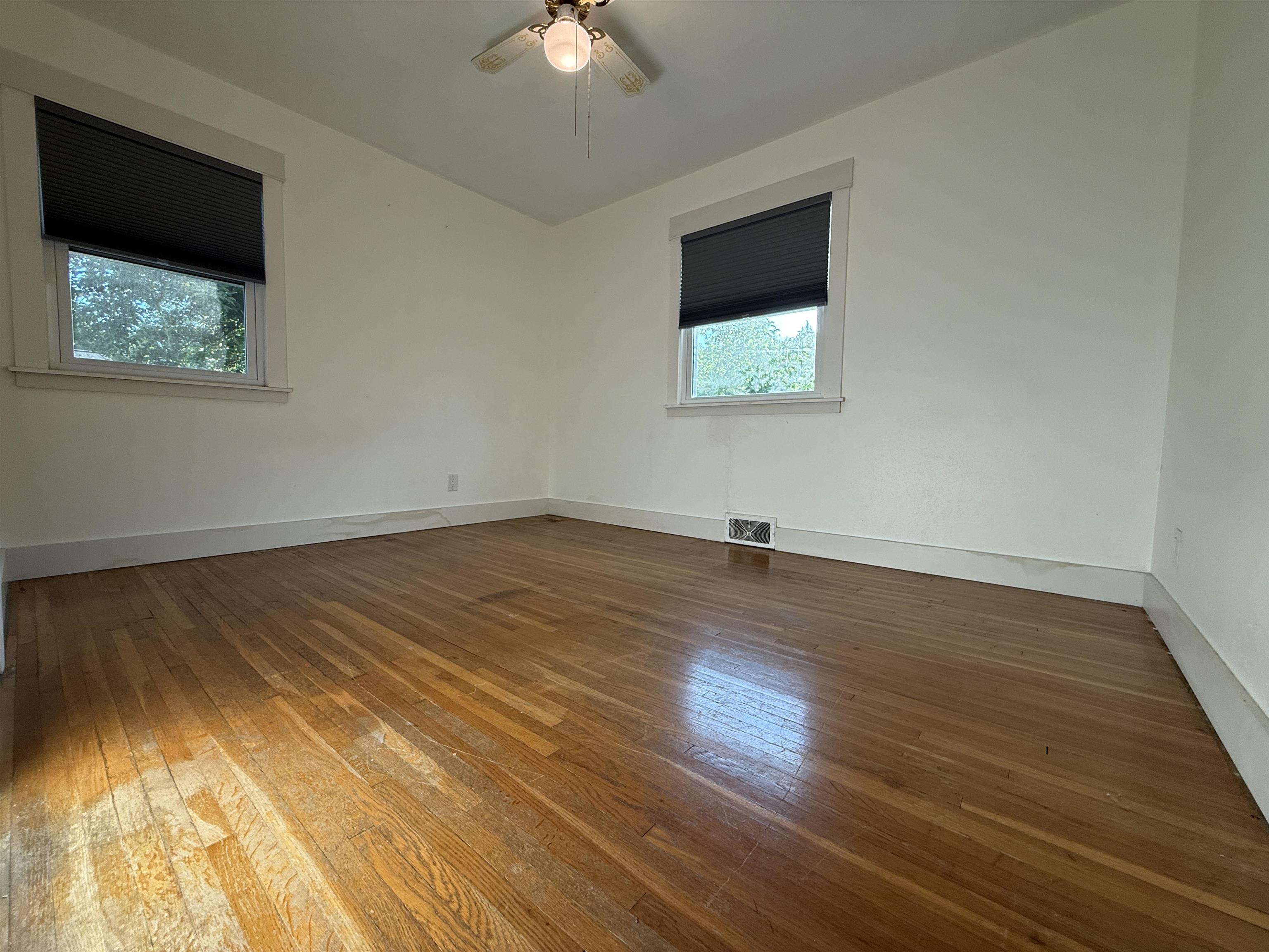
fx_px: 513
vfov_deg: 85.7
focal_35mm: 14
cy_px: 476
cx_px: 634
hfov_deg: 102.1
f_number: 2.2
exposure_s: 1/120
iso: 80
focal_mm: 2.22
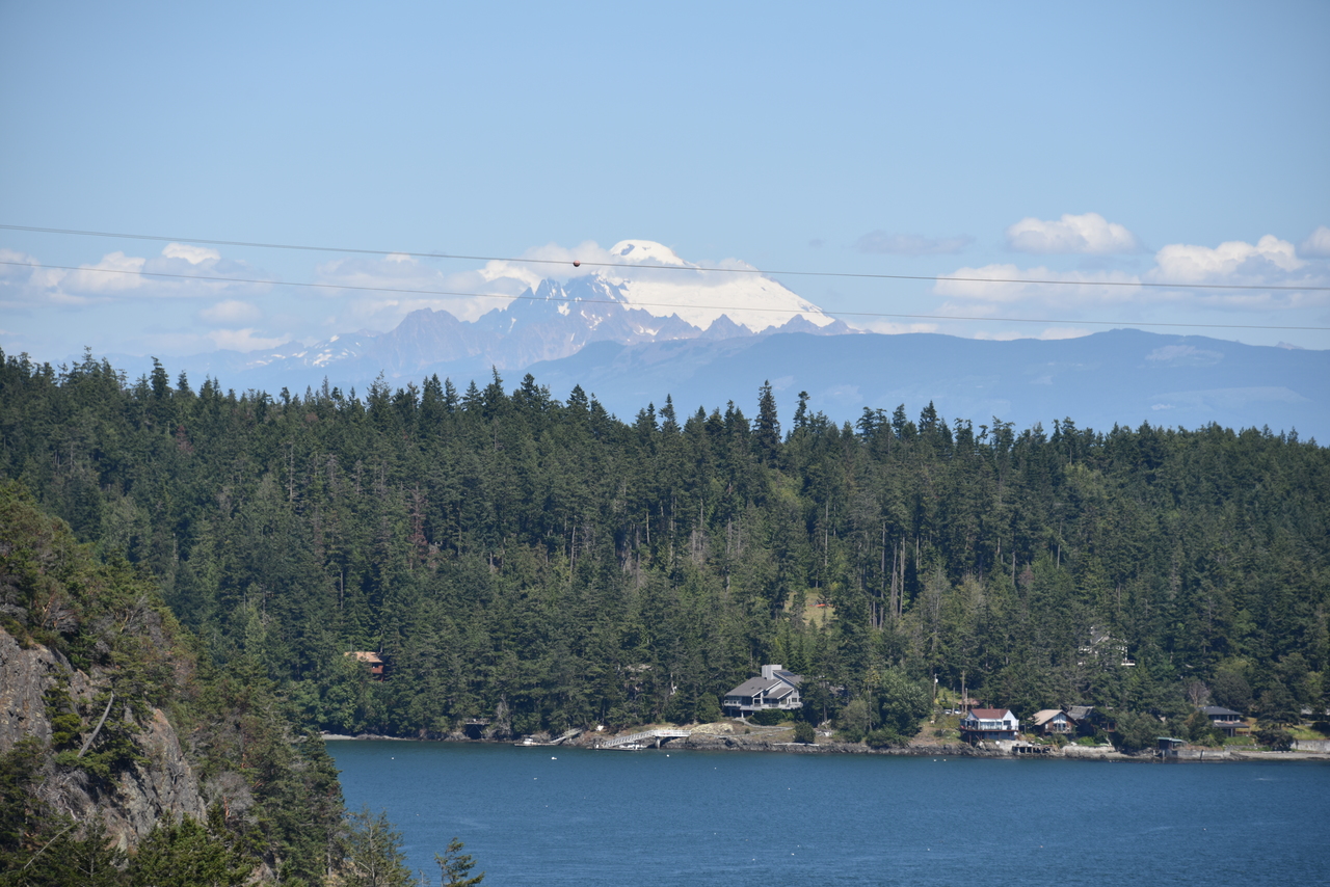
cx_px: 665
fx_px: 7021
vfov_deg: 7.2
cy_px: 444
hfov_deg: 10.8
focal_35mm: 190
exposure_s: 1/400
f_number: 7.1
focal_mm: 190
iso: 100
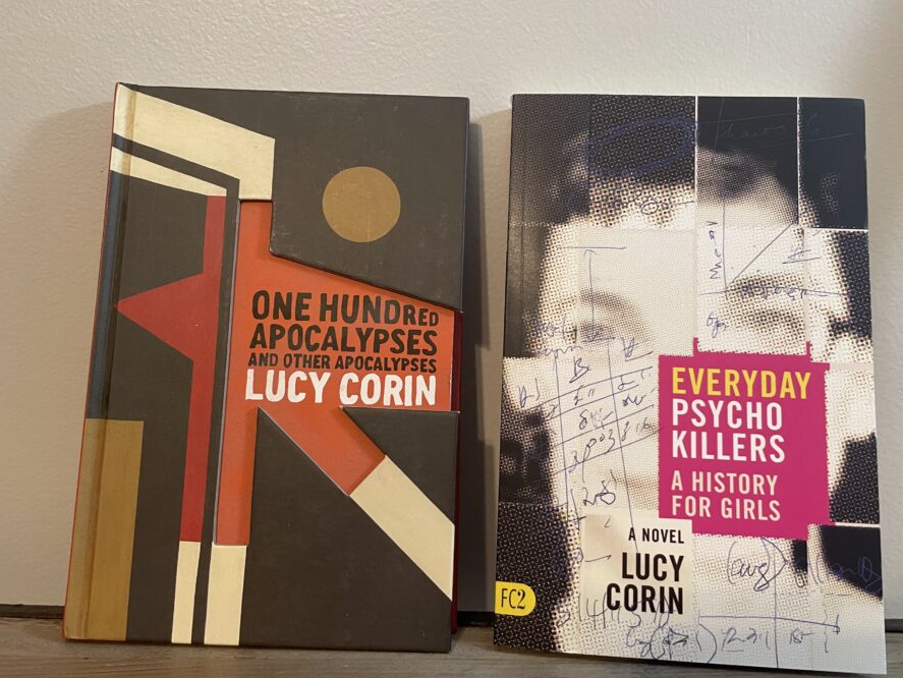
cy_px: 310
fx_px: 783
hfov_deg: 59.9
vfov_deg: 46.8
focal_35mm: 30
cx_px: 473
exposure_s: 1/60
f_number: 1.6
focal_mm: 4.2
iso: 250
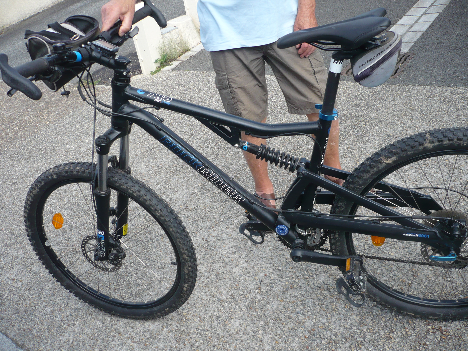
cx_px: 234
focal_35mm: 35
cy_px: 176
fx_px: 473
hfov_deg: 52.6
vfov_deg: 40.7
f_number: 2.8
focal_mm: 5.8
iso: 100
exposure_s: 1/500
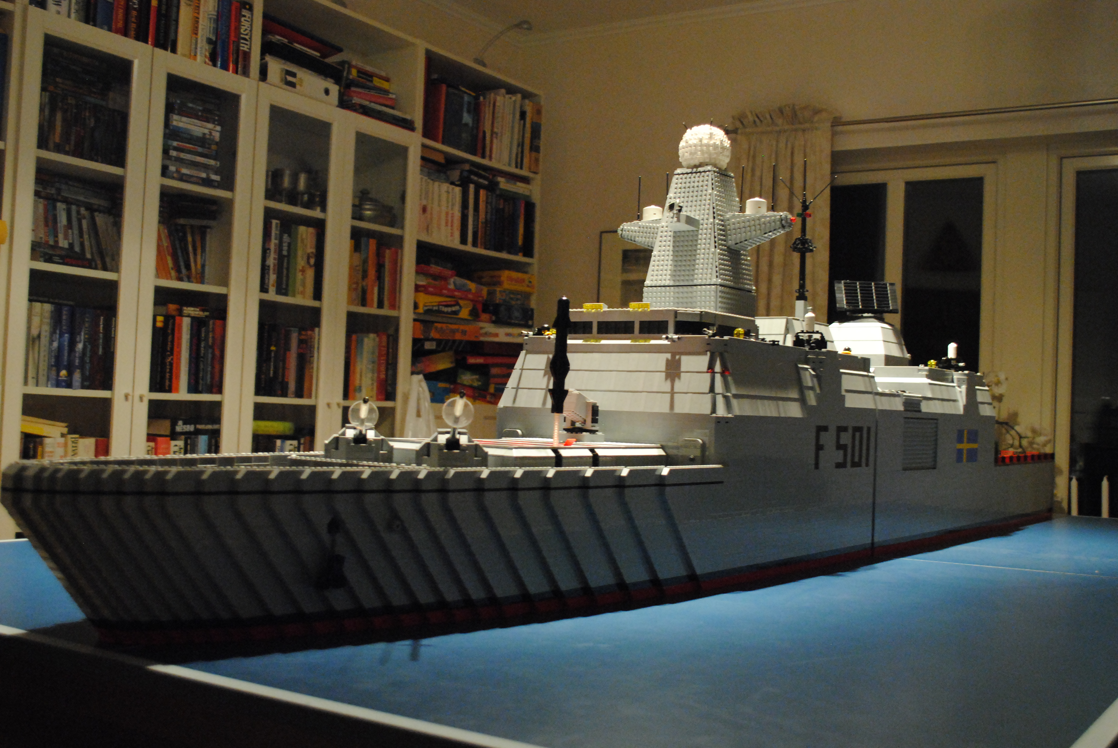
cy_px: 374
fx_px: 1213
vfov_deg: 34.3
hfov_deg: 49.5
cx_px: 559
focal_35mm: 39
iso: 1600
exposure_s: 1/15
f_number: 4.2
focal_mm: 26
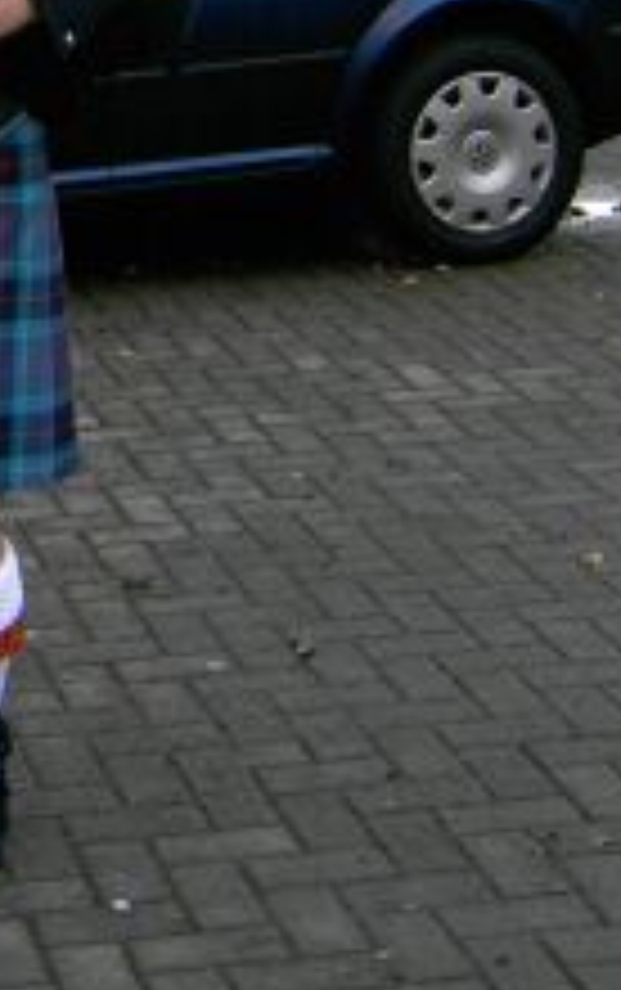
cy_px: -230
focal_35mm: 101
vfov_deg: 19.3
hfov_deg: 12.7
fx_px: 2728
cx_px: -112
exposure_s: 1/60
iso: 100
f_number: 3.5
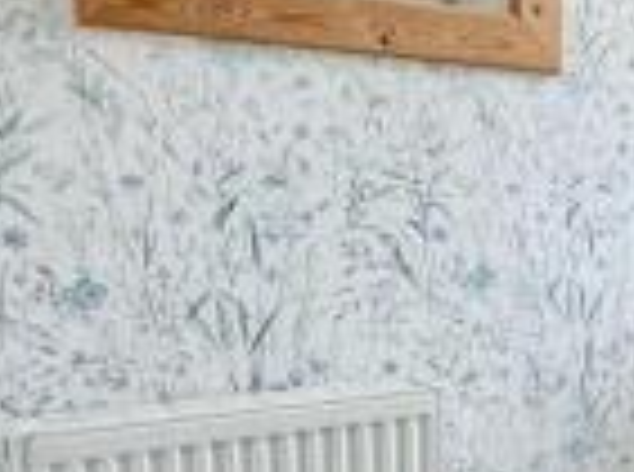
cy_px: 294
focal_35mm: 58
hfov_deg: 27.3
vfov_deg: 25.0
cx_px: 843
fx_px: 1060
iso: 80
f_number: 2.2
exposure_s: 1/99
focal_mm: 2.22
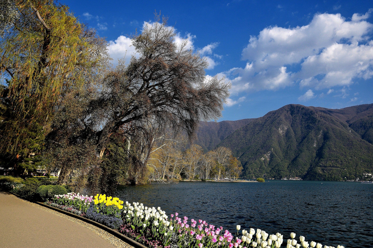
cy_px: 124
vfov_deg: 40.0
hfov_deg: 57.2
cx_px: 186
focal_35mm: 33
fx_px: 342
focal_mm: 22
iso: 100
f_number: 8
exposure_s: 1/400
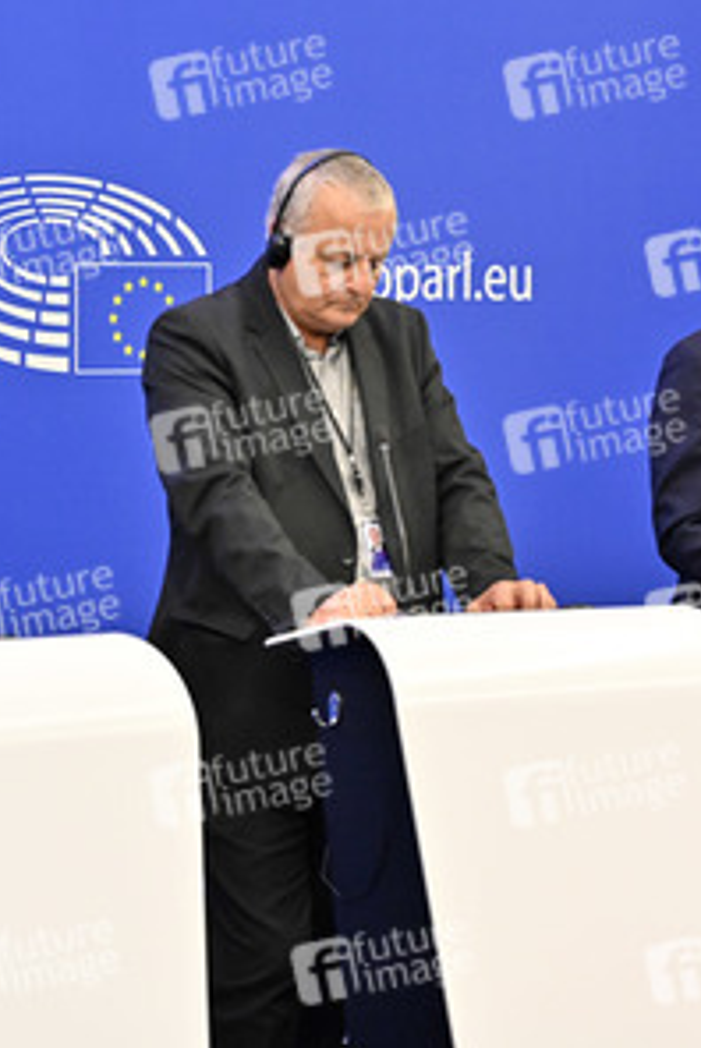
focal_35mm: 149
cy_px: 520
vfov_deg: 13.8
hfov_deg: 9.2
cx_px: 289
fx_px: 4342
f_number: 2.8
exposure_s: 1/800
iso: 6400
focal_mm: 98
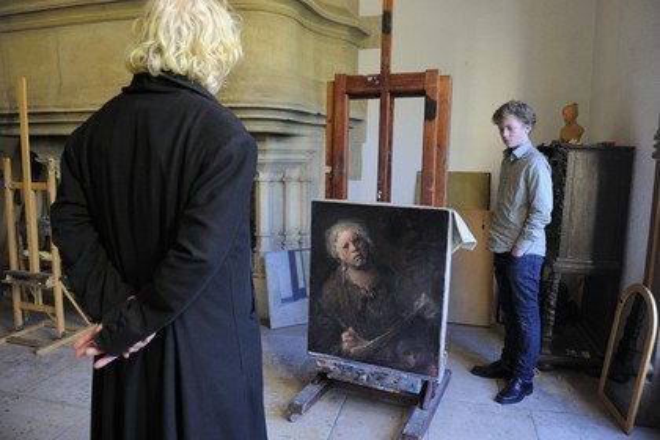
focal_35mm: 24
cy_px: 220
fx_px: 440
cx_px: 330
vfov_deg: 53.1
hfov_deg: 73.7
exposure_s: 1/125
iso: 1600
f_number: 3.2
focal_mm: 24
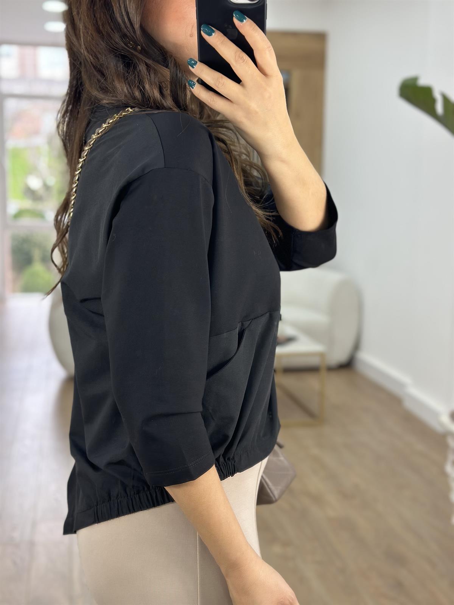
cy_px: 302
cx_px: 227
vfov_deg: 39.7
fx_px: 839
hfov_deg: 30.3
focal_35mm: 48
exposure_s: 1/100
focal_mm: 6.86
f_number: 1.78
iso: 100
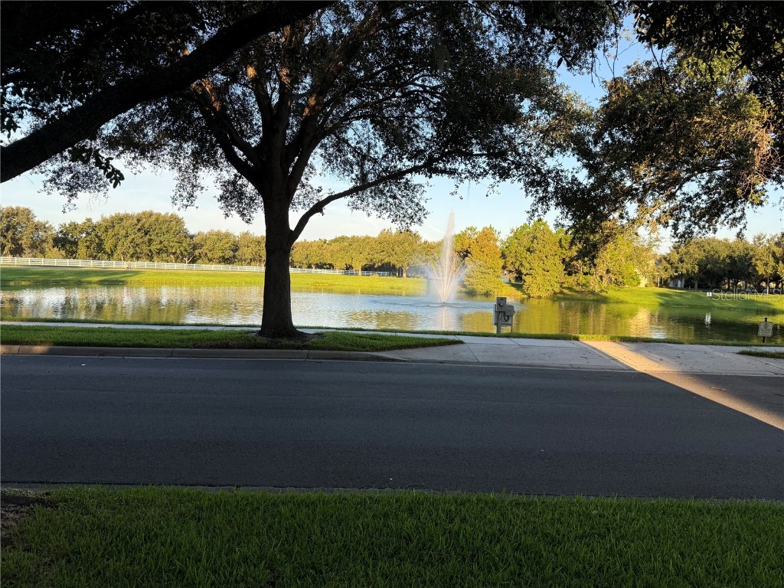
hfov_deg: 71.6
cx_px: 392
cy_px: 294
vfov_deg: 56.8
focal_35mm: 24
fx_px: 544
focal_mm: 6.76
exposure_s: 1/1091
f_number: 1.78
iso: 100
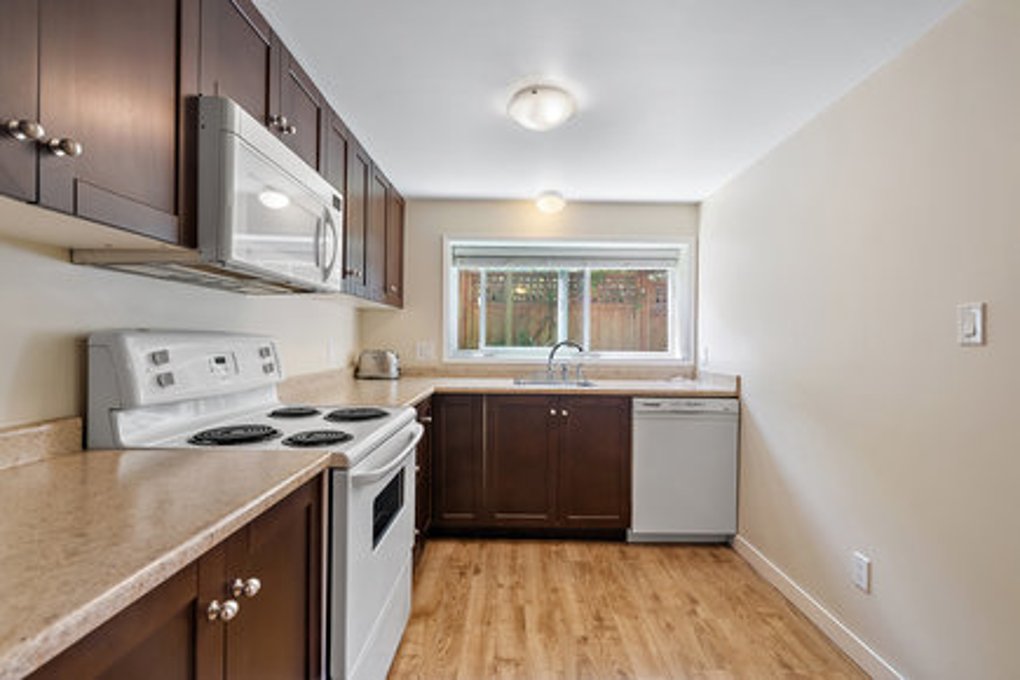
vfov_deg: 73.7
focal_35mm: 16
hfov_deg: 96.7
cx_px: 510
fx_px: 453
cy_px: 340
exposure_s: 1/8
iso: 400
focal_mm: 16
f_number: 7.1
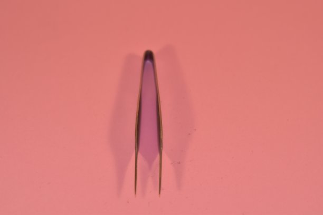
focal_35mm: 75
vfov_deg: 18.2
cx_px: 162
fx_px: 673
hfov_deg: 27.0
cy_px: 108
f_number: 4
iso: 100
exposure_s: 1/60
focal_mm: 50
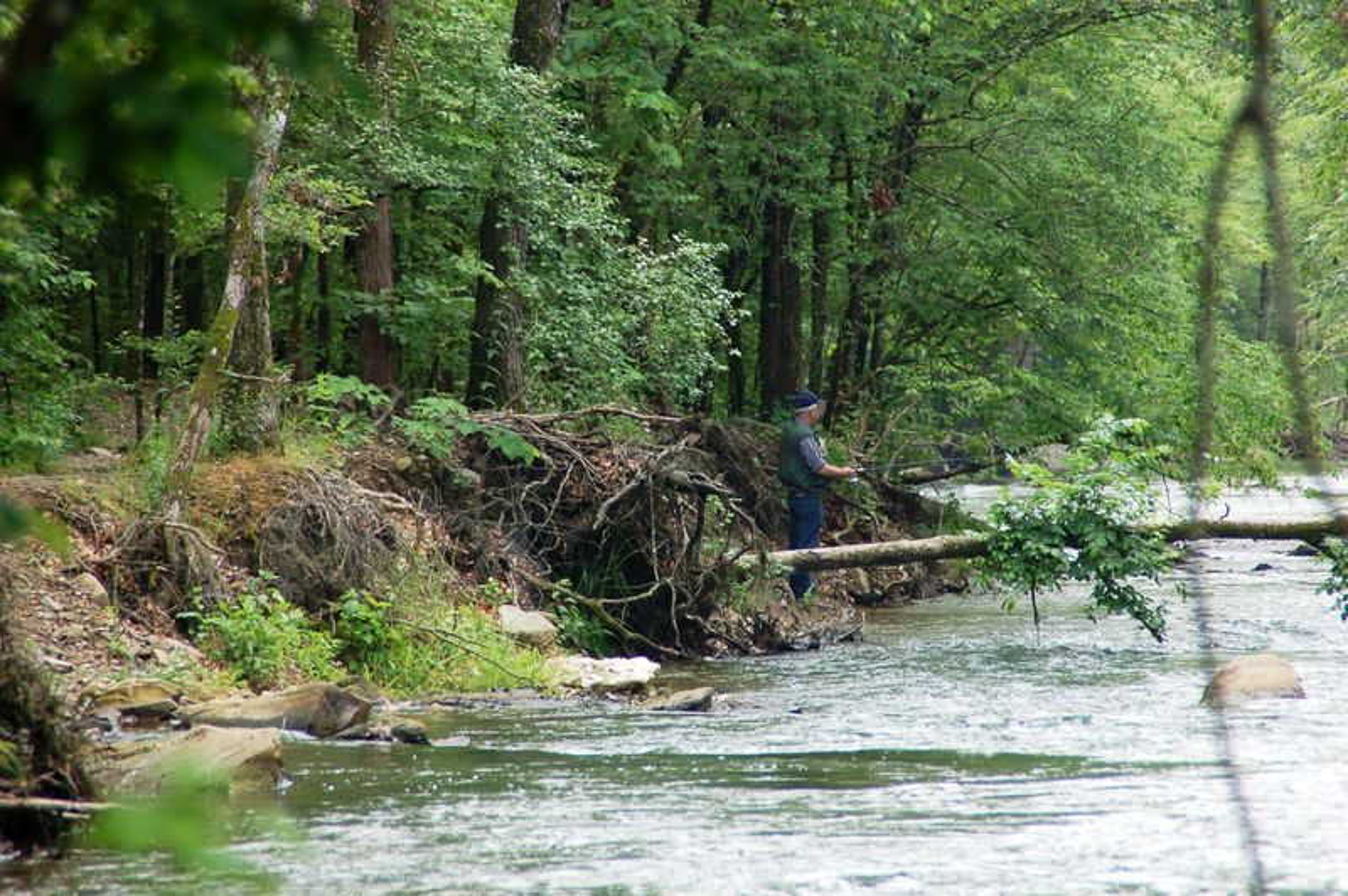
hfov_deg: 6.9
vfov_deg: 4.6
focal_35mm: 300
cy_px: 448
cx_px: 674
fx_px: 11224
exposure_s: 1/200
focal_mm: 200
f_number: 6.3
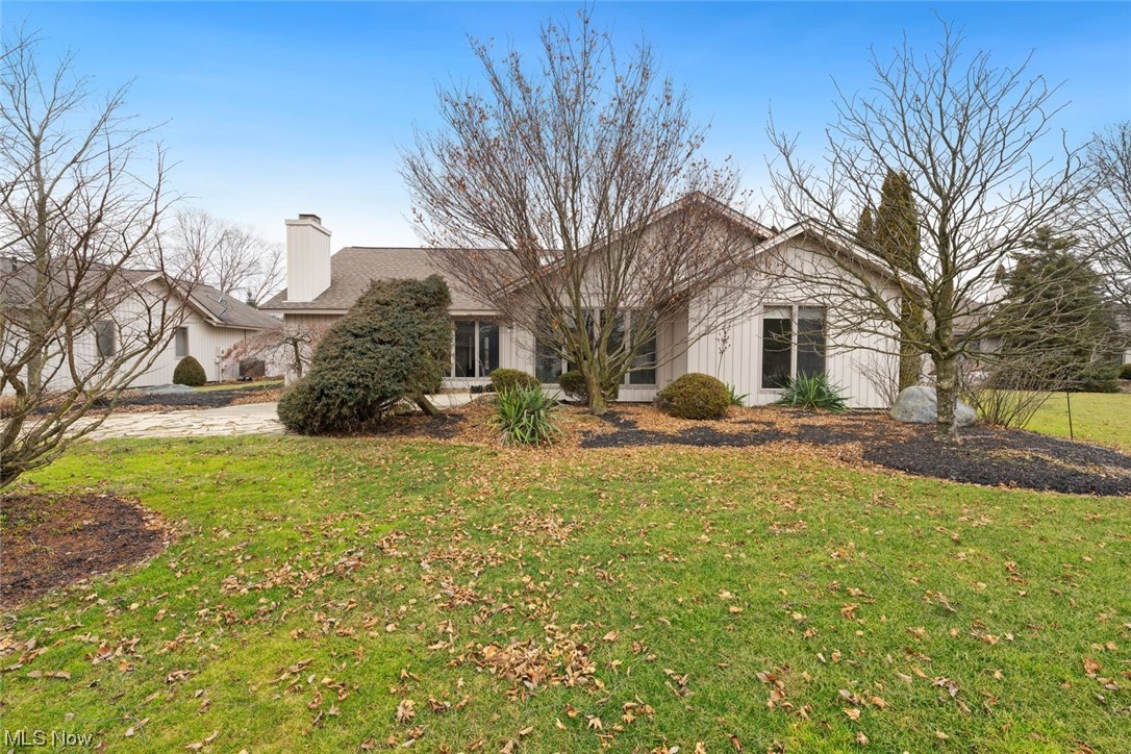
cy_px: 377
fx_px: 503
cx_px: 566
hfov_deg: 96.7
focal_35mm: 16
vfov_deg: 73.7
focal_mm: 16
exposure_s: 1/6
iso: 100
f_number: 8
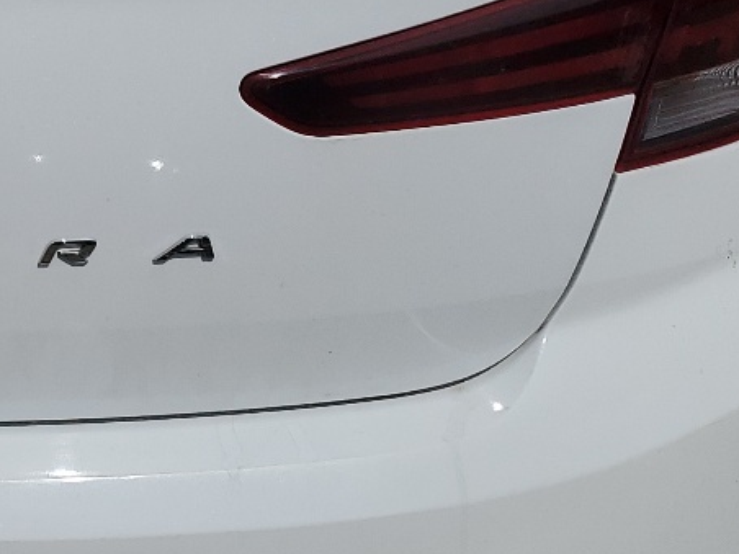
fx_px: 1964
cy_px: 116
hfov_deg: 19.5
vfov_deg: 16.0
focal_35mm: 92
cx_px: -237
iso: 50
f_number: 1.5
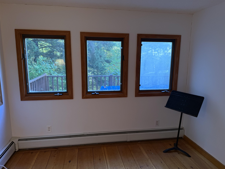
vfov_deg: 56.8
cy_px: 84
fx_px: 156
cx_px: 112
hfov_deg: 71.6
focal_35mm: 24
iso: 80
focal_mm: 6.76
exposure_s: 1/120
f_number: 1.78
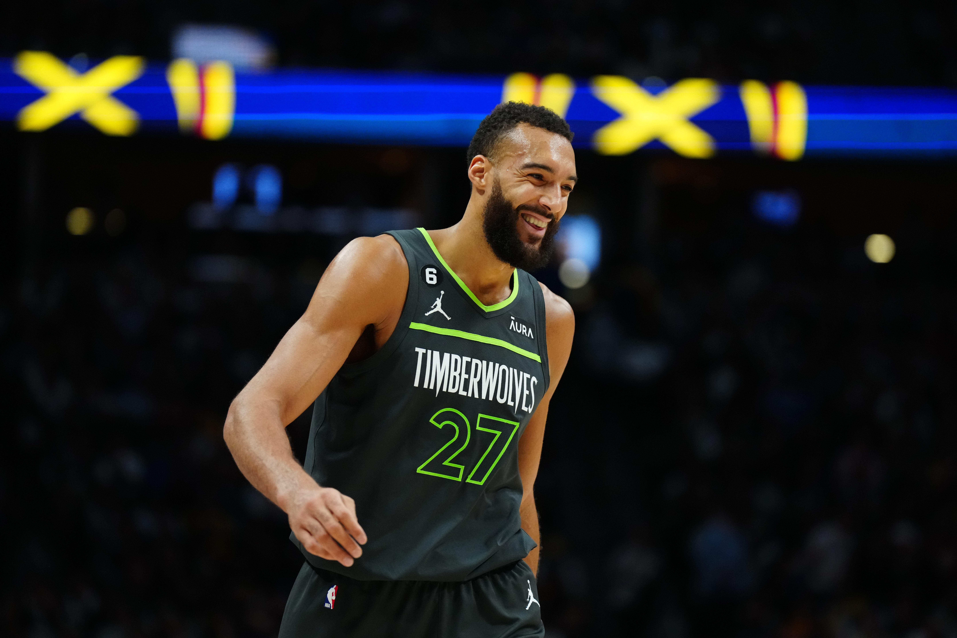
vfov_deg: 6.9
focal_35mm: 200
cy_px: 319
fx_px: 5316
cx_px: 478
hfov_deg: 10.3
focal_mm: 200
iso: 5000
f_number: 3.2
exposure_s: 1/2500
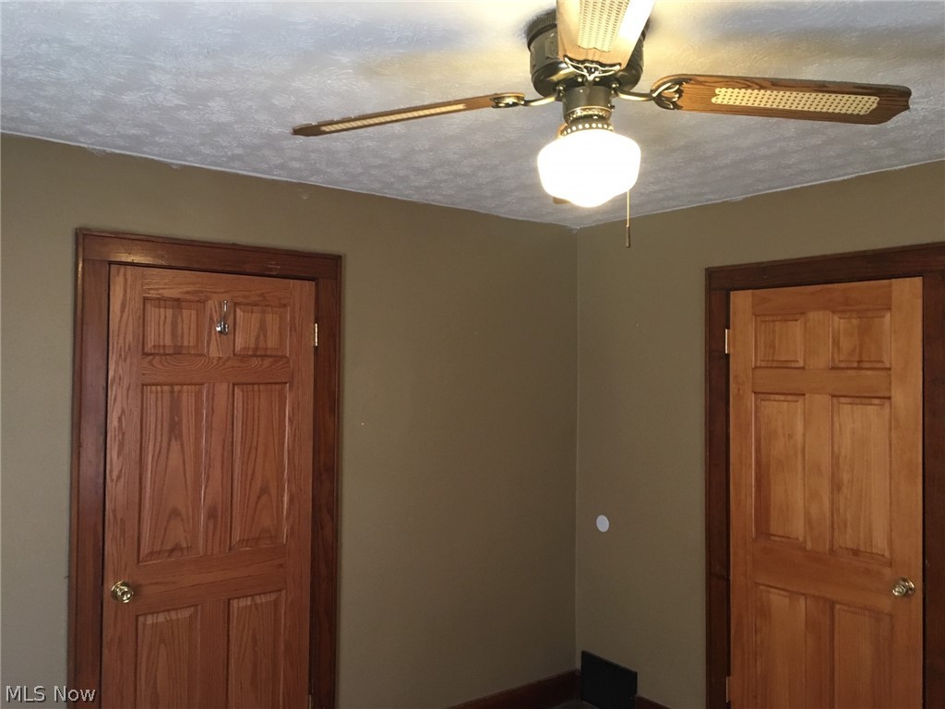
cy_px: 354
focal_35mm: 29
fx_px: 792
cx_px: 472
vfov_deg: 48.2
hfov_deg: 61.7
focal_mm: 4.15
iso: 160
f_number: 2.2
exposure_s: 1/30
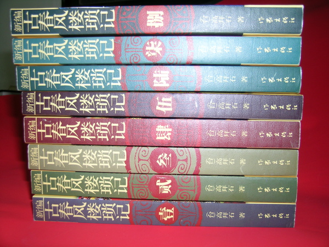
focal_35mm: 35
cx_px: 164
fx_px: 333
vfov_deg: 40.7
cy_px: 124
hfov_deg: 52.6
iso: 50
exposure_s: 1/60.1
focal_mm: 7.2
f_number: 3
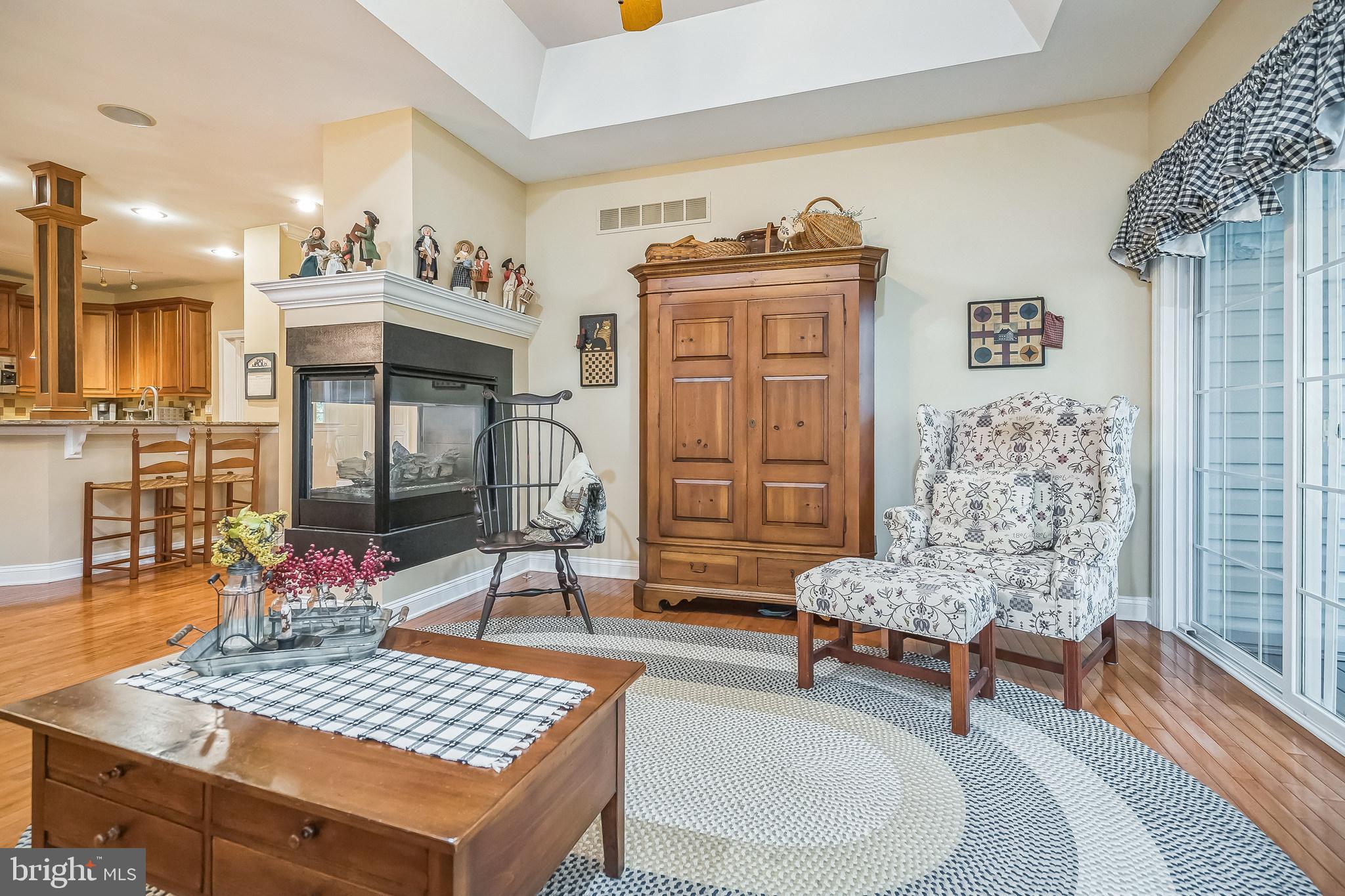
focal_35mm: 16
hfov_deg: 96.7
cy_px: 448
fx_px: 598
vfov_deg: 73.7
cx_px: 672
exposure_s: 1/60
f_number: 4
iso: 1250
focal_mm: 16
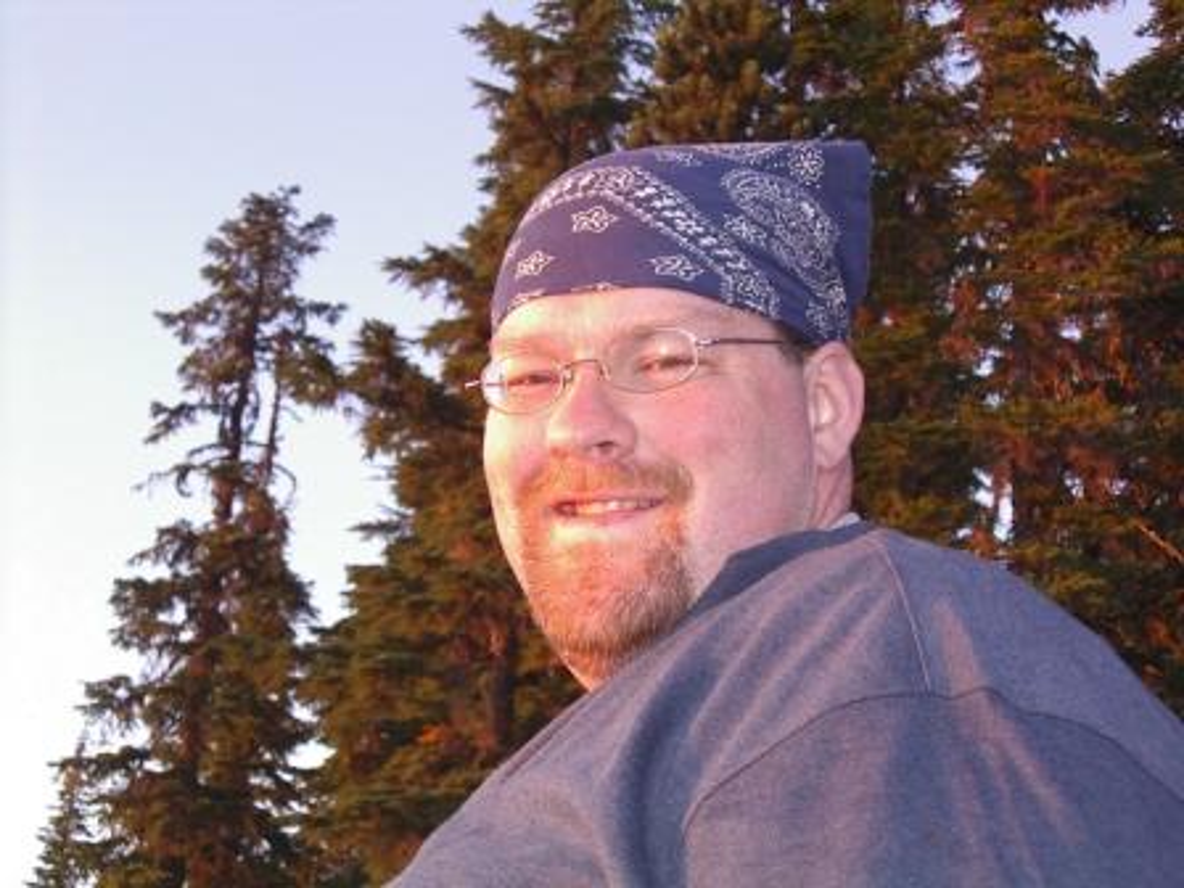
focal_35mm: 63
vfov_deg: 23.3
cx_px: 592
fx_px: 2155
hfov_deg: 30.7
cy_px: 444
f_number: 3.4
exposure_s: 1/60
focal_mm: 9.6
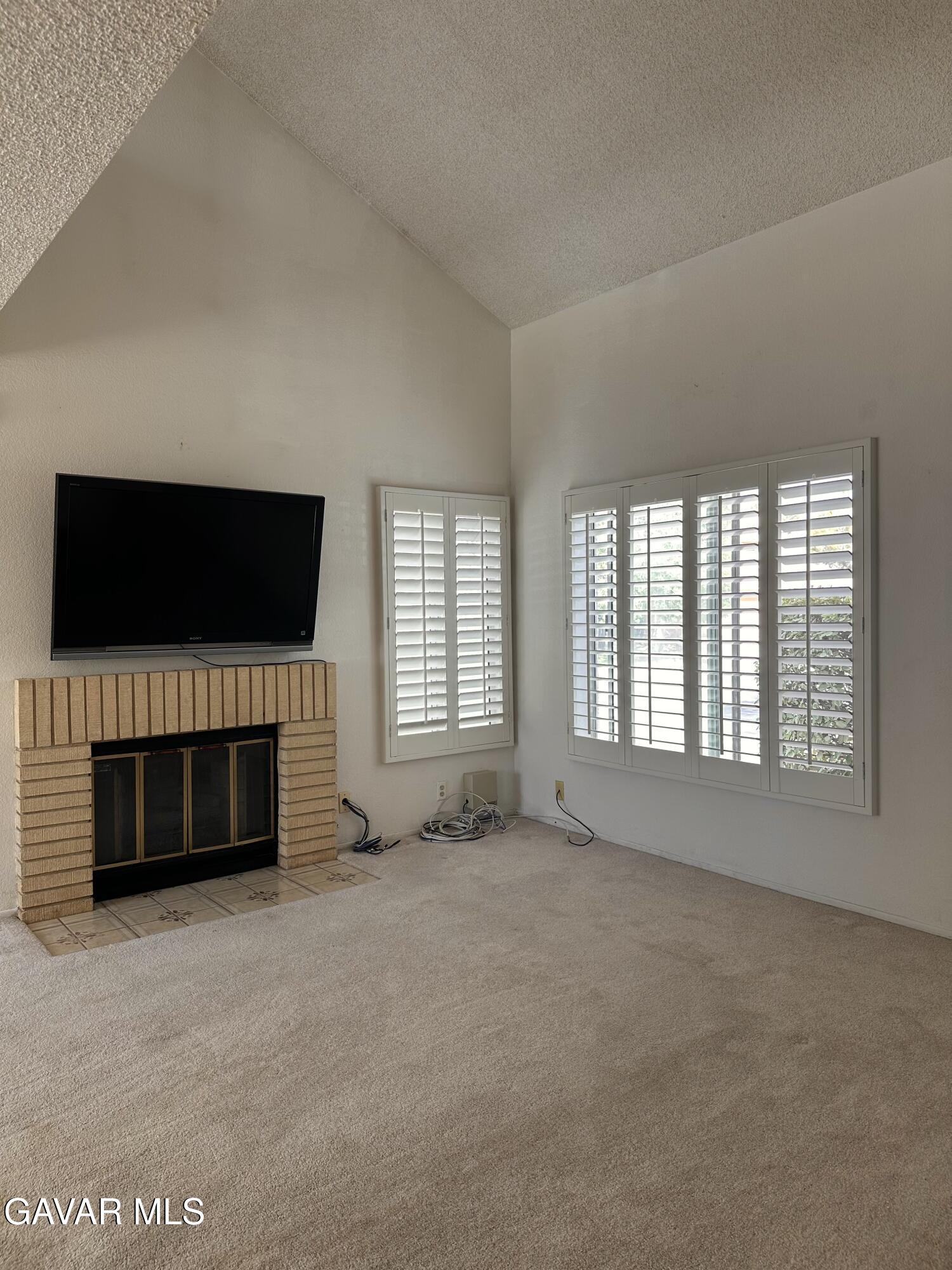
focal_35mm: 24
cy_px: 635
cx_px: 476
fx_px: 880
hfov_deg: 56.8
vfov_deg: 71.6
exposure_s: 1/120
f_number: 1.78
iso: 80
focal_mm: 6.86
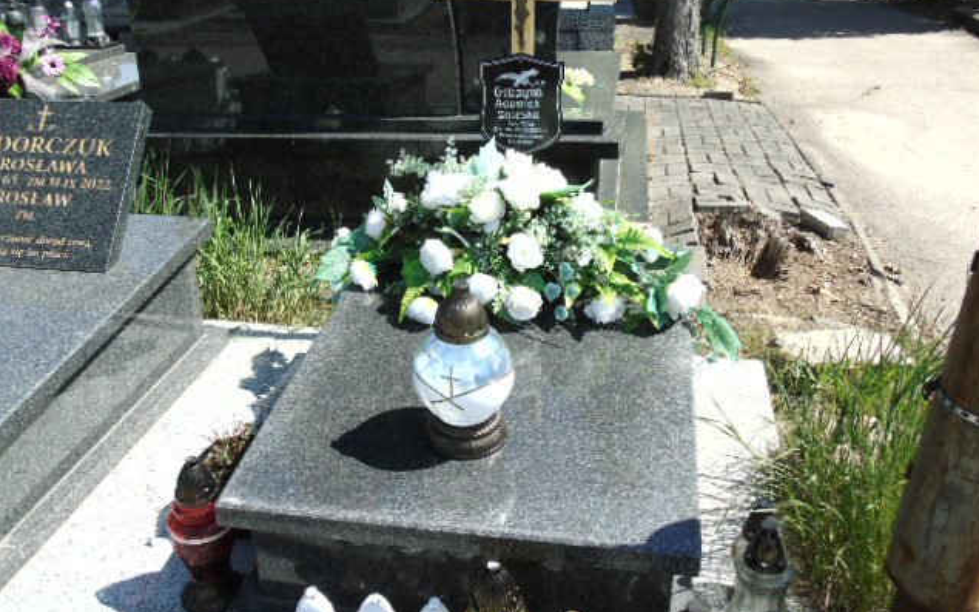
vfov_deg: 40.5
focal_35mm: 31
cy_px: 262
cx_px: 492
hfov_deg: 61.2
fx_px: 827
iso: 80
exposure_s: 1/640
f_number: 3.6
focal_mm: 5.2
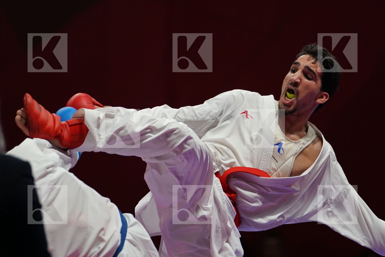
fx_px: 4203
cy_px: 128
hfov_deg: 5.2
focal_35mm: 393
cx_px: 192
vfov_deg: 3.5
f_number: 4
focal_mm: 262
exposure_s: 1/1000
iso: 1600
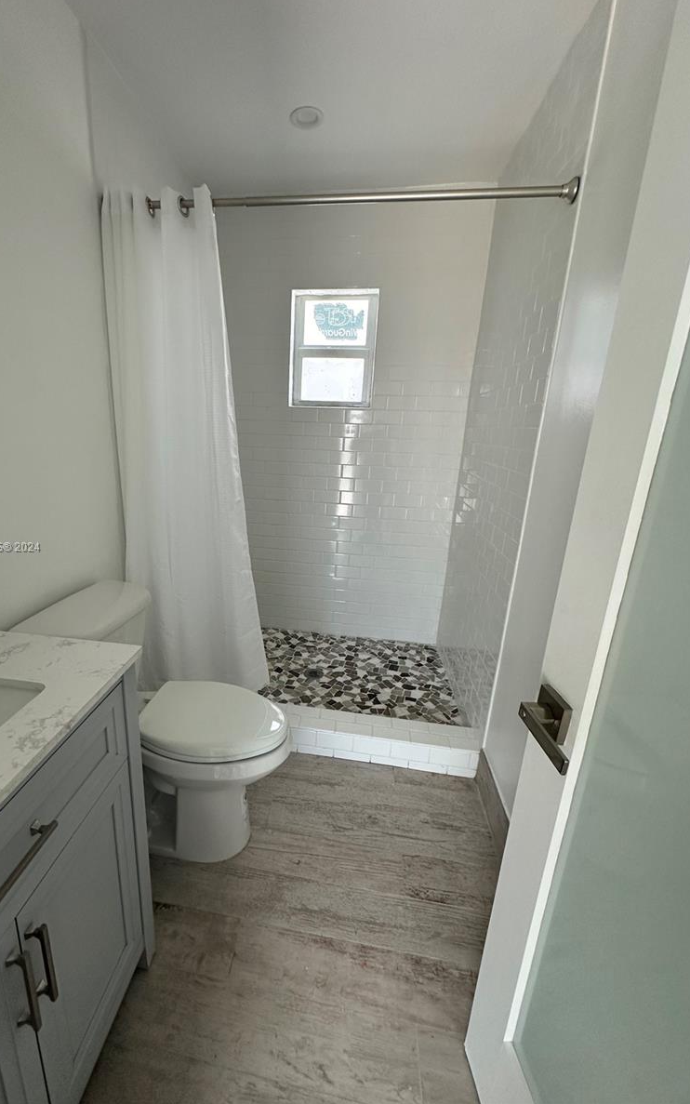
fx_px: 451
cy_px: 548
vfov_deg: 101.5
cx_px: 288
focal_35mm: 15
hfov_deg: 74.2
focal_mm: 2.22
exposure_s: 1/99
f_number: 2.2
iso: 125
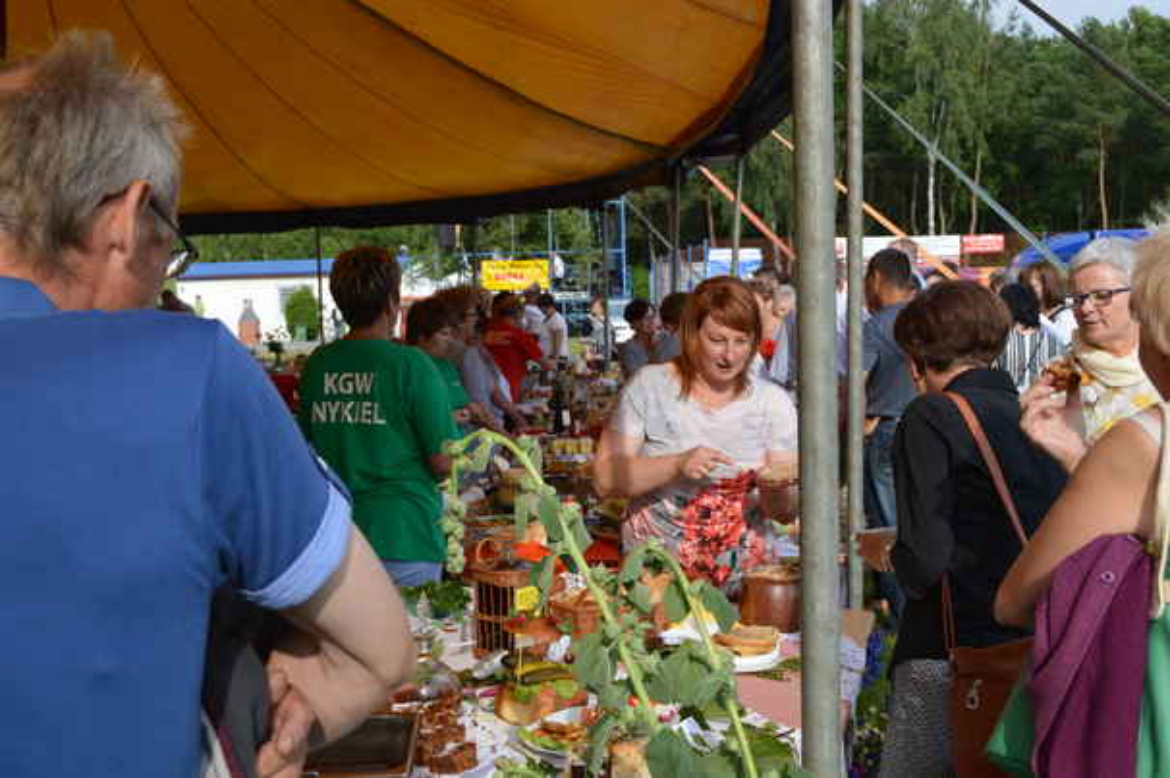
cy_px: 389
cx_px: 585
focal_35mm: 39
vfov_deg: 34.2
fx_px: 1266
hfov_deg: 49.6
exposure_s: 1/200
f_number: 7.1
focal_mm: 26
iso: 100
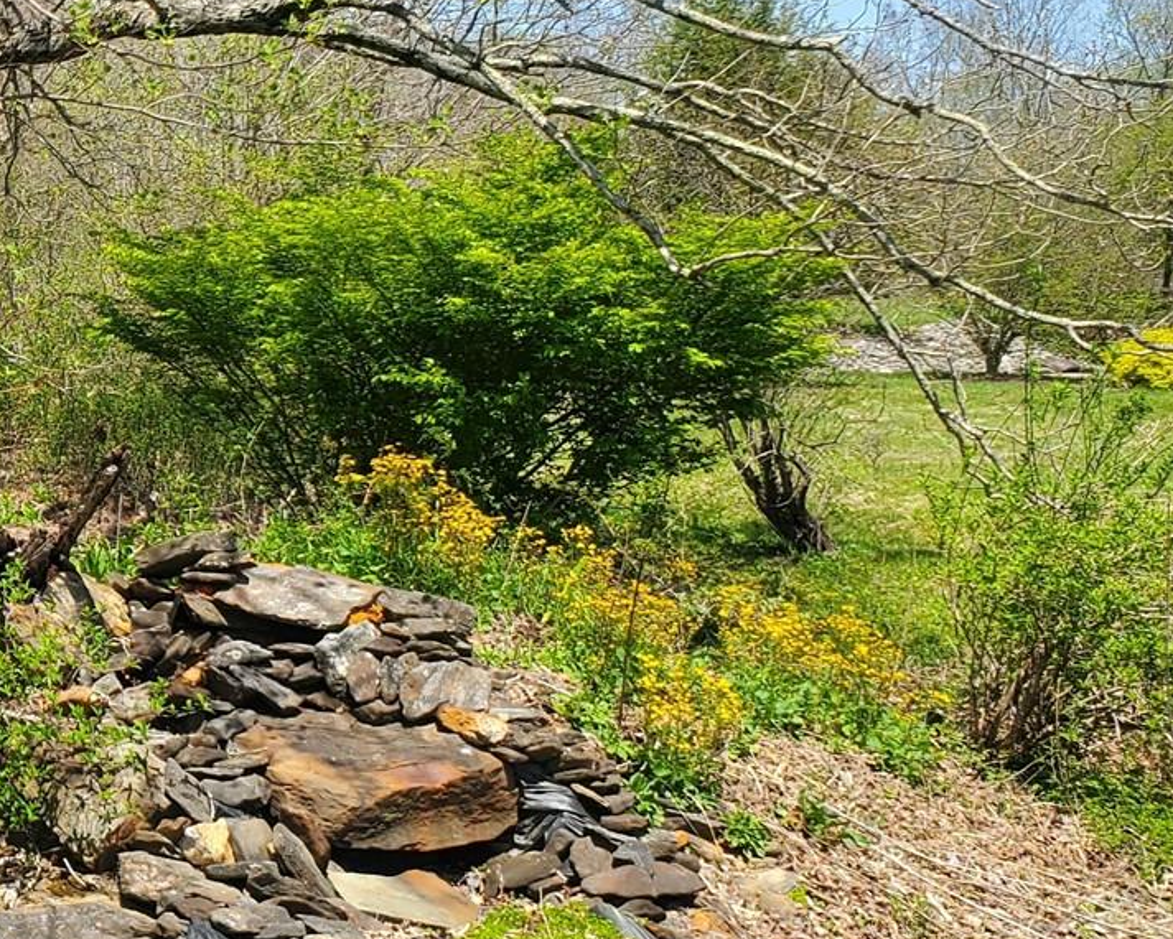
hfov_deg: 23.4
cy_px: 325
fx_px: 2535
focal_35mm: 73
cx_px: -300
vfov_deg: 20.9
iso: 50
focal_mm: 4.3
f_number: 2.4
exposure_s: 1/809
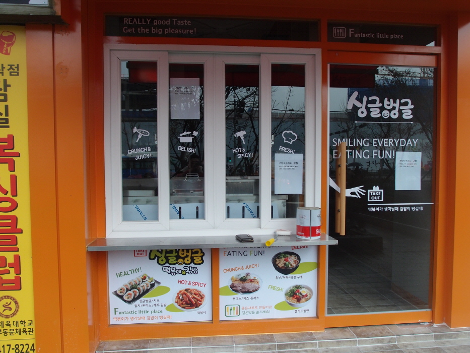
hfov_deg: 63.4
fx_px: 380
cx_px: 235
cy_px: 176
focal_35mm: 28
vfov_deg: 49.8
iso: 125
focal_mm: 6
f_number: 2.5
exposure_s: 1/100
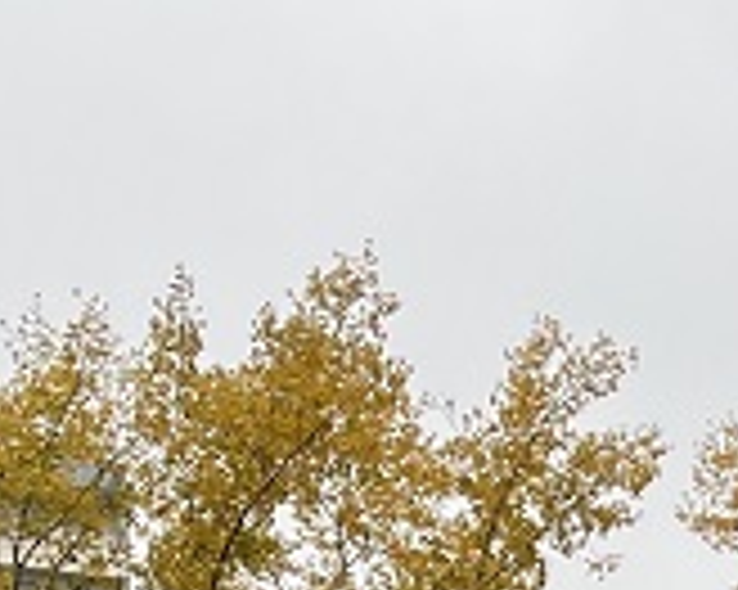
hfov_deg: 11.4
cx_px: 1382
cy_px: 1540
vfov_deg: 8.8
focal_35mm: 155
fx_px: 3383
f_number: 1.6
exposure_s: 1/294
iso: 50
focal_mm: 5.1
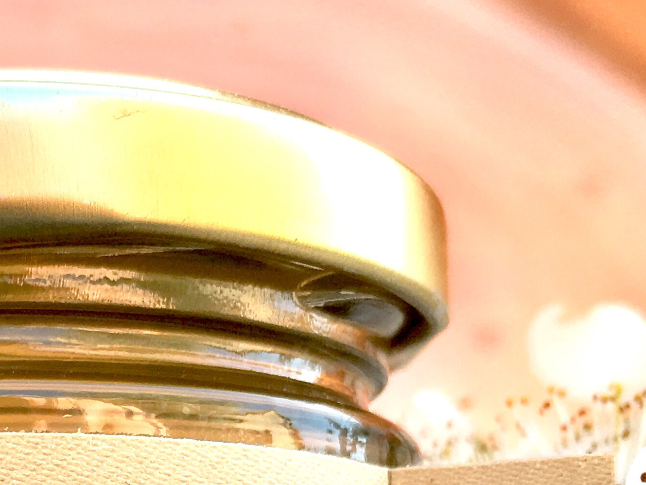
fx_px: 1642
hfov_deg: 21.7
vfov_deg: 16.1
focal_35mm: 88
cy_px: 596
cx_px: 43
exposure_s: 1/288
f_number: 2.2
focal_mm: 4.15
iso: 25
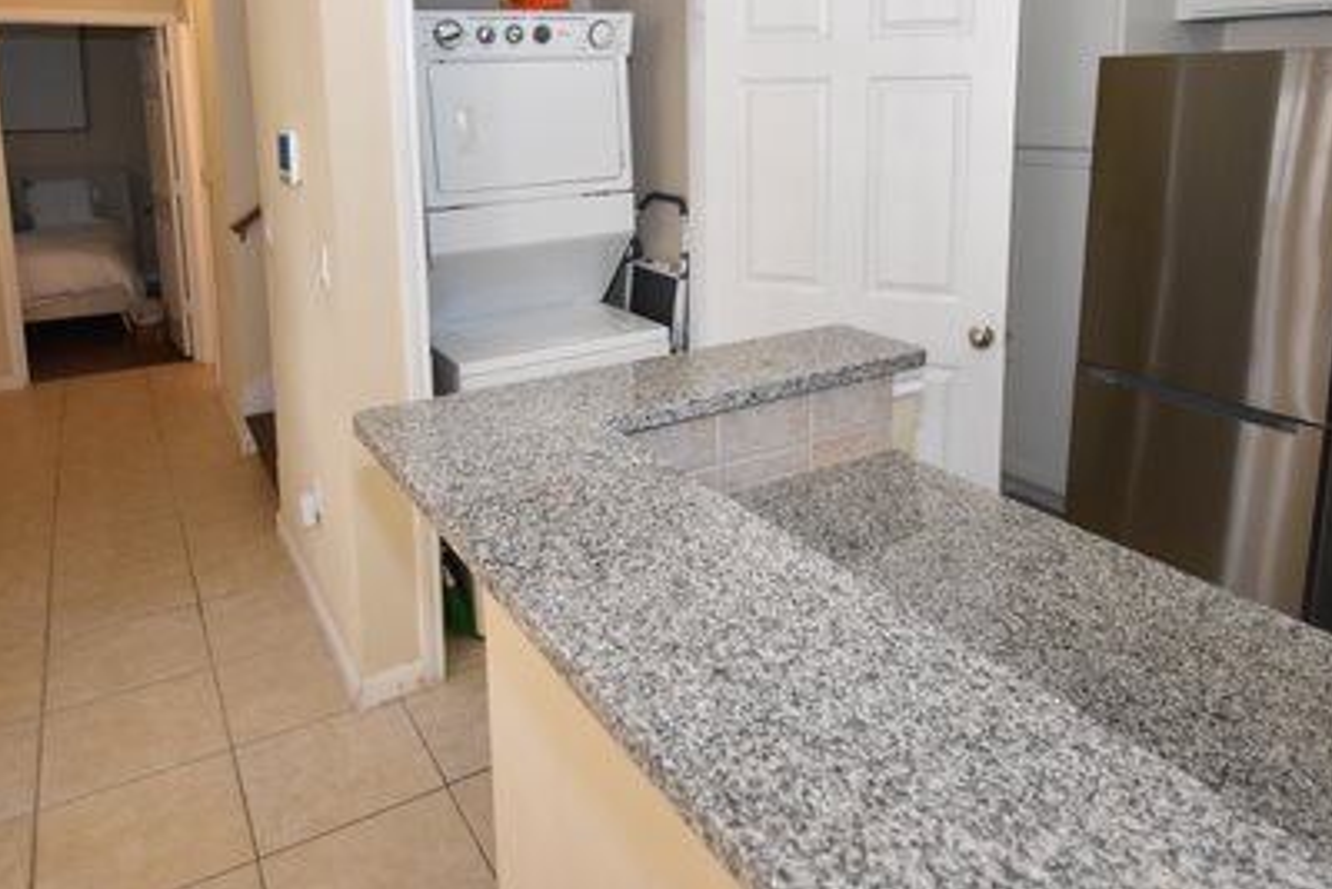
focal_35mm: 24
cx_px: 679
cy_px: 221
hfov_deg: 73.7
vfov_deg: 50.9
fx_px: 888
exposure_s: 1/125
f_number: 4
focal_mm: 10
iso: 800
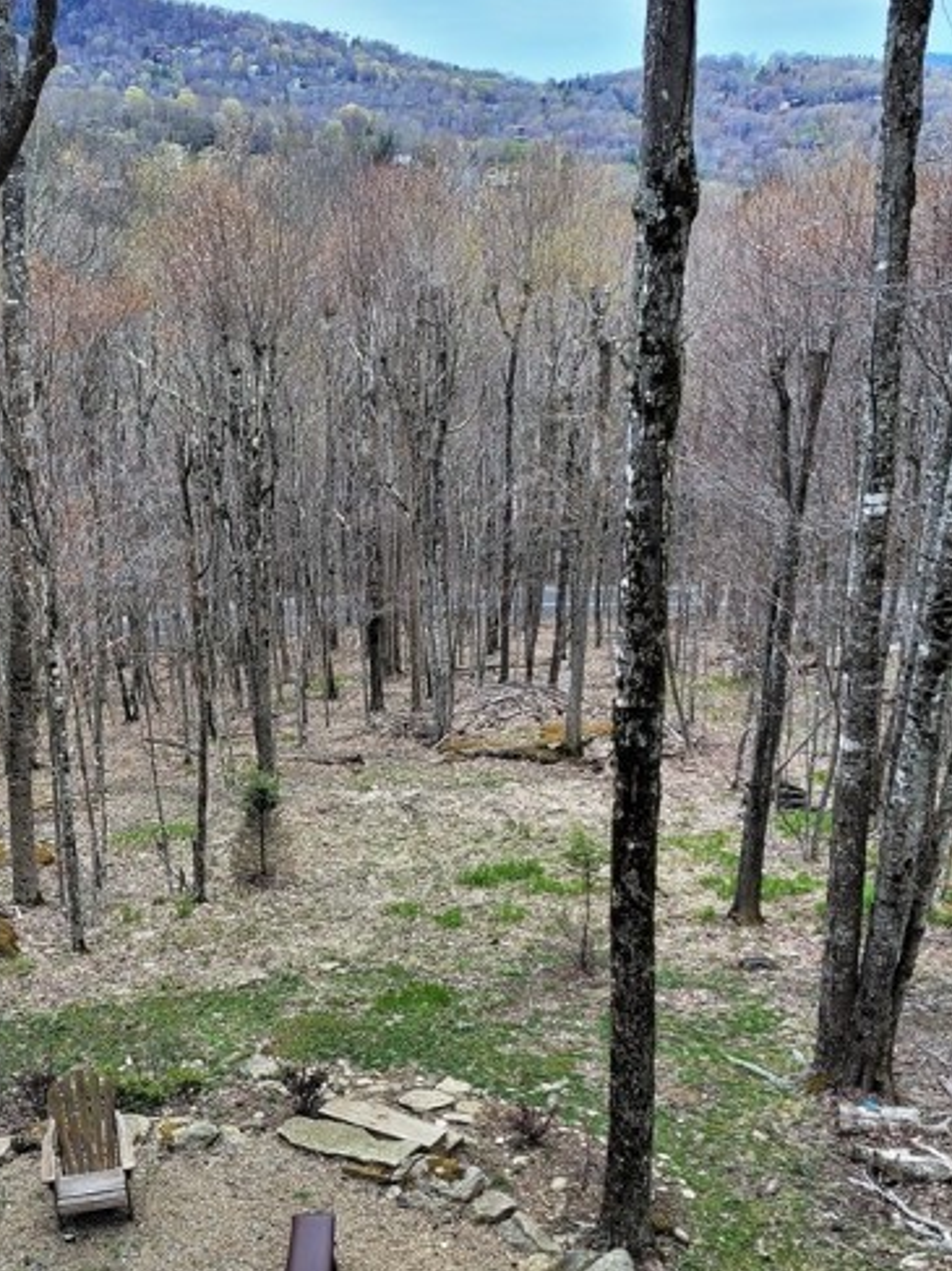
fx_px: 1504
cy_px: 833
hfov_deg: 34.2
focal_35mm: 41
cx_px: 209
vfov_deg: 45.2
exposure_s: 1/1090
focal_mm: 5.4
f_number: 1.8
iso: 40
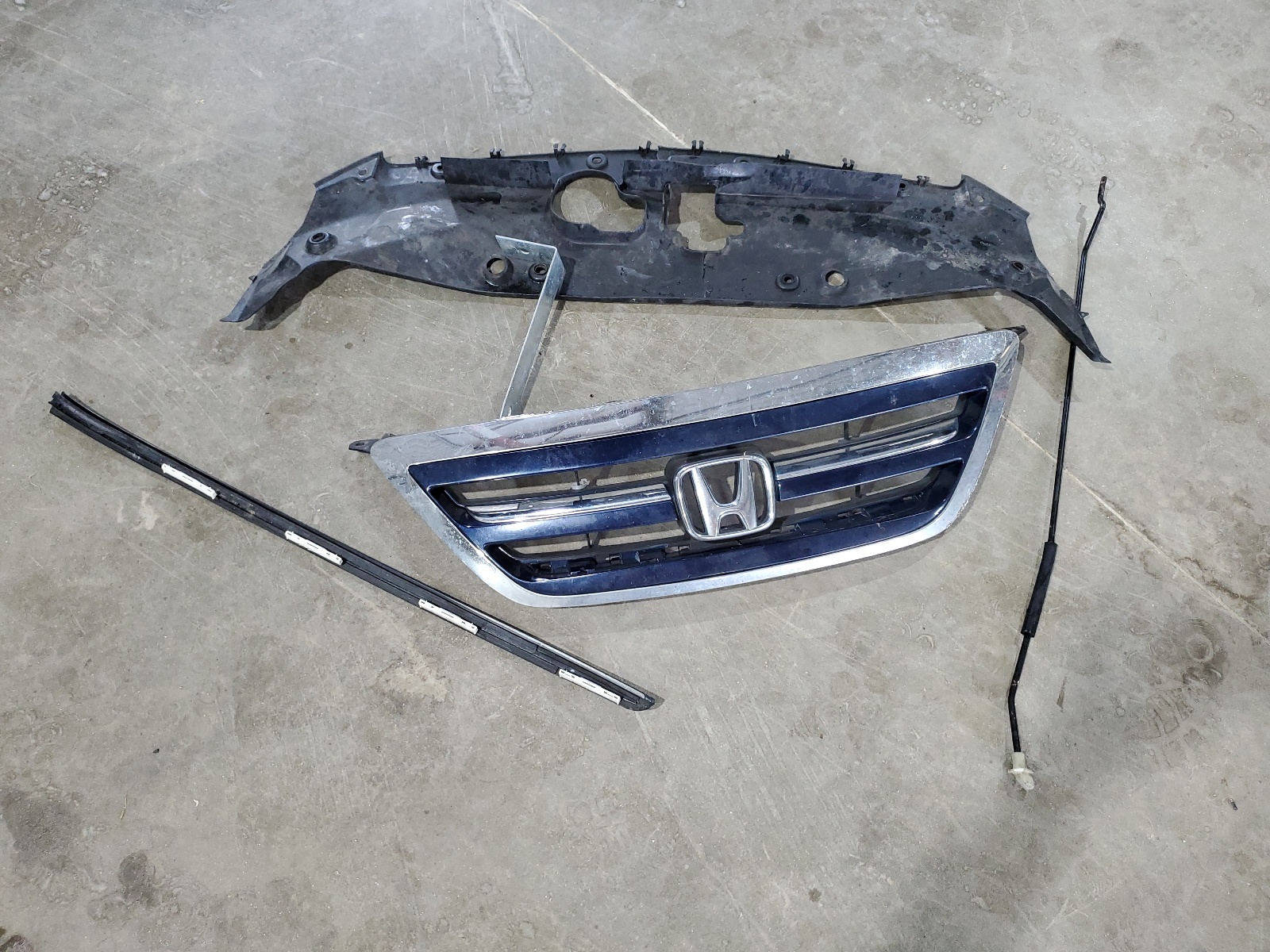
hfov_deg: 67.3
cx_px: 635
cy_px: 476
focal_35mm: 26
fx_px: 954
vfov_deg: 53.1
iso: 162
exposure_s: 1/60.2
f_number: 1.5
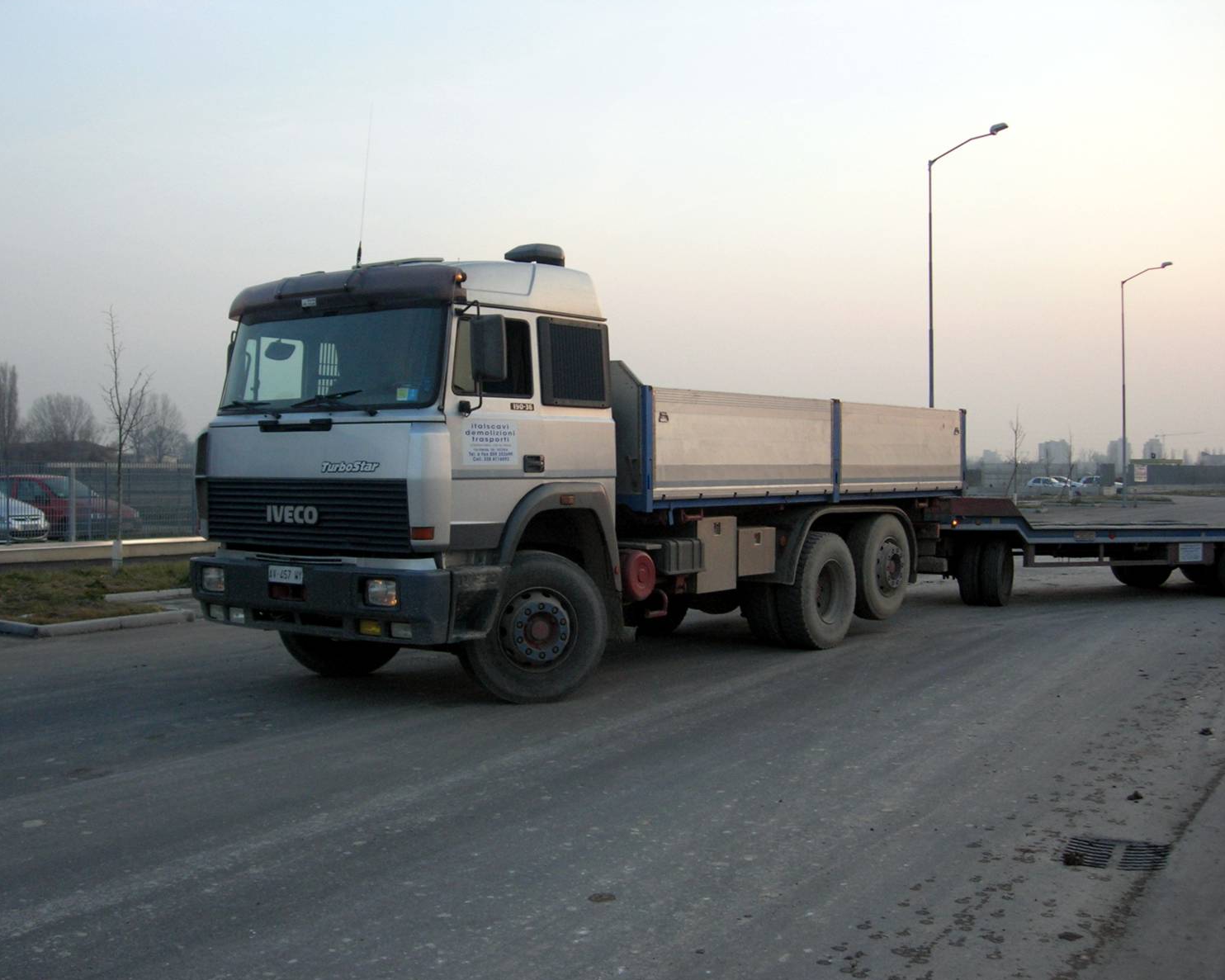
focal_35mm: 40
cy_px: 489
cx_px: 566
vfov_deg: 37.3
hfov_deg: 45.8
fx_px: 1450
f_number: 2.8
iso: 100
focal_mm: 7.8
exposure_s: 1/211
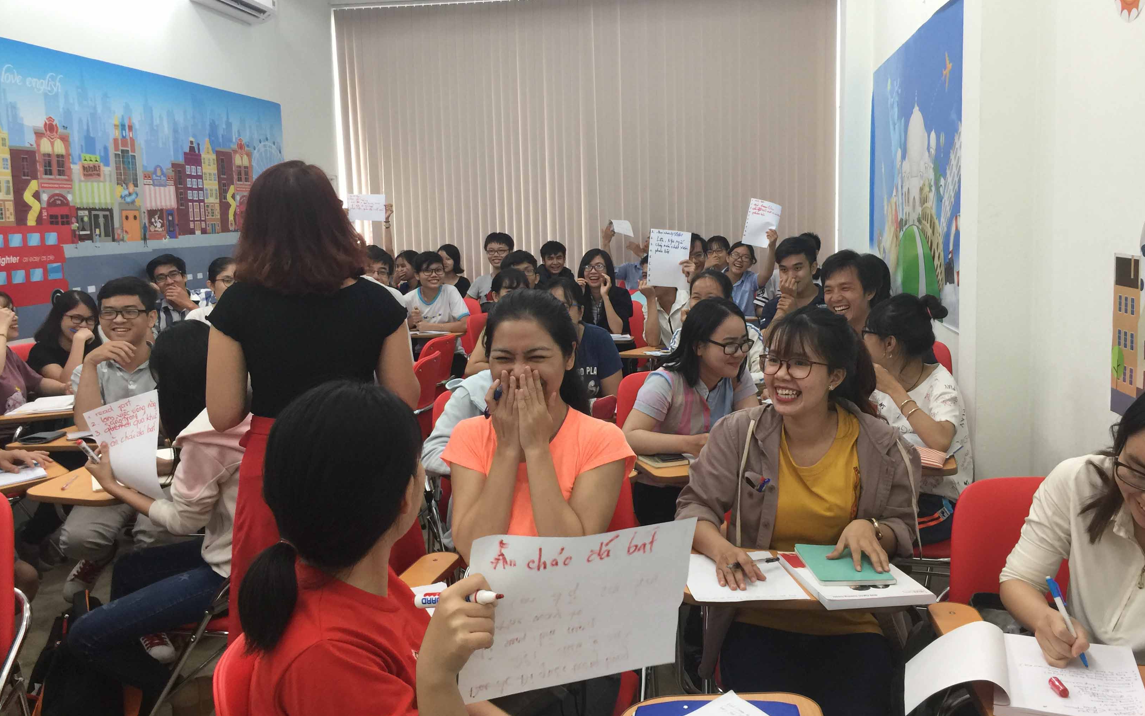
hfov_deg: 61.2
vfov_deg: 40.6
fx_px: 967
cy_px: 336
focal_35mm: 31
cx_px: 576
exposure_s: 1/33
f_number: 2.2
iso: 50
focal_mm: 4.15
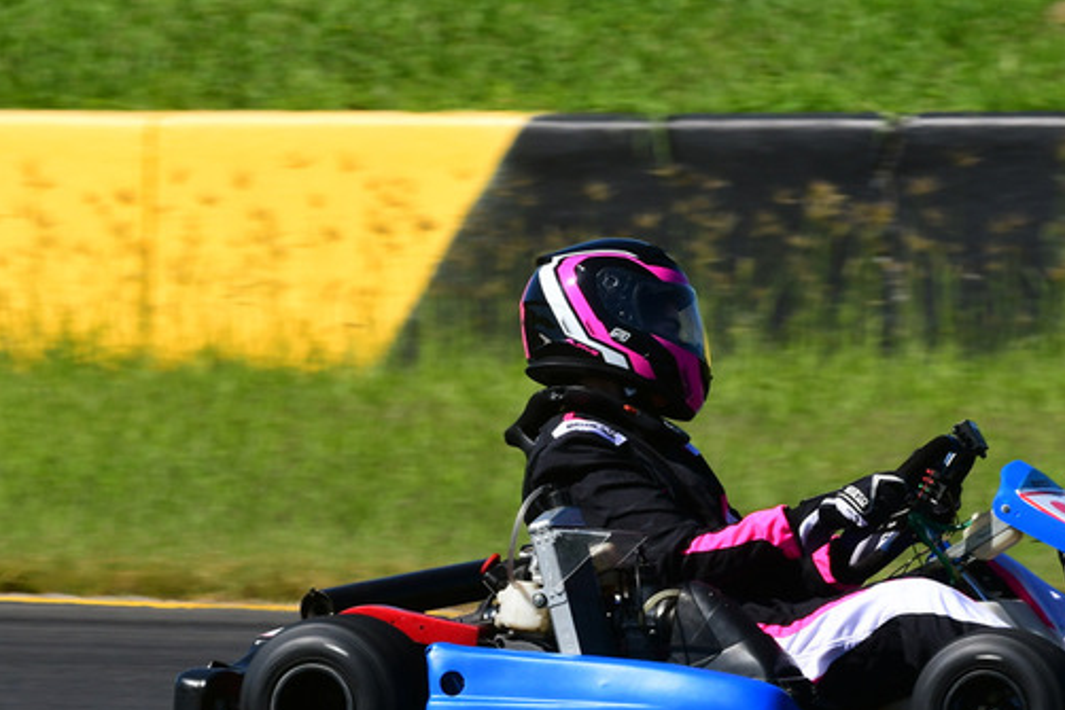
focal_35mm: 574
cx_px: 760
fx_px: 16985
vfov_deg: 2.4
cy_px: 373
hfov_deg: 3.6
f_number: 13
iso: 500
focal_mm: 240
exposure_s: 1/640
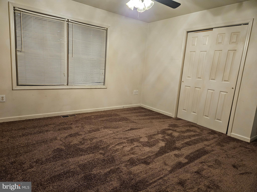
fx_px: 171
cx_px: 128
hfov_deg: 73.9
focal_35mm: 23
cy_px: 96
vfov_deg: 58.9
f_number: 1.8
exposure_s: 1/60
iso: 640
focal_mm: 5.4
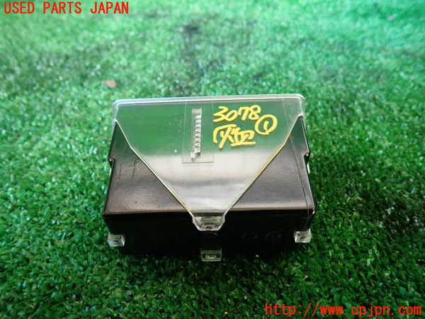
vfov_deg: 54.9
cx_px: 212
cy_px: 160
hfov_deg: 69.4
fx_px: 307
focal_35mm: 25
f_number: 2
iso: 200
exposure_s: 1/30
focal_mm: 4.5
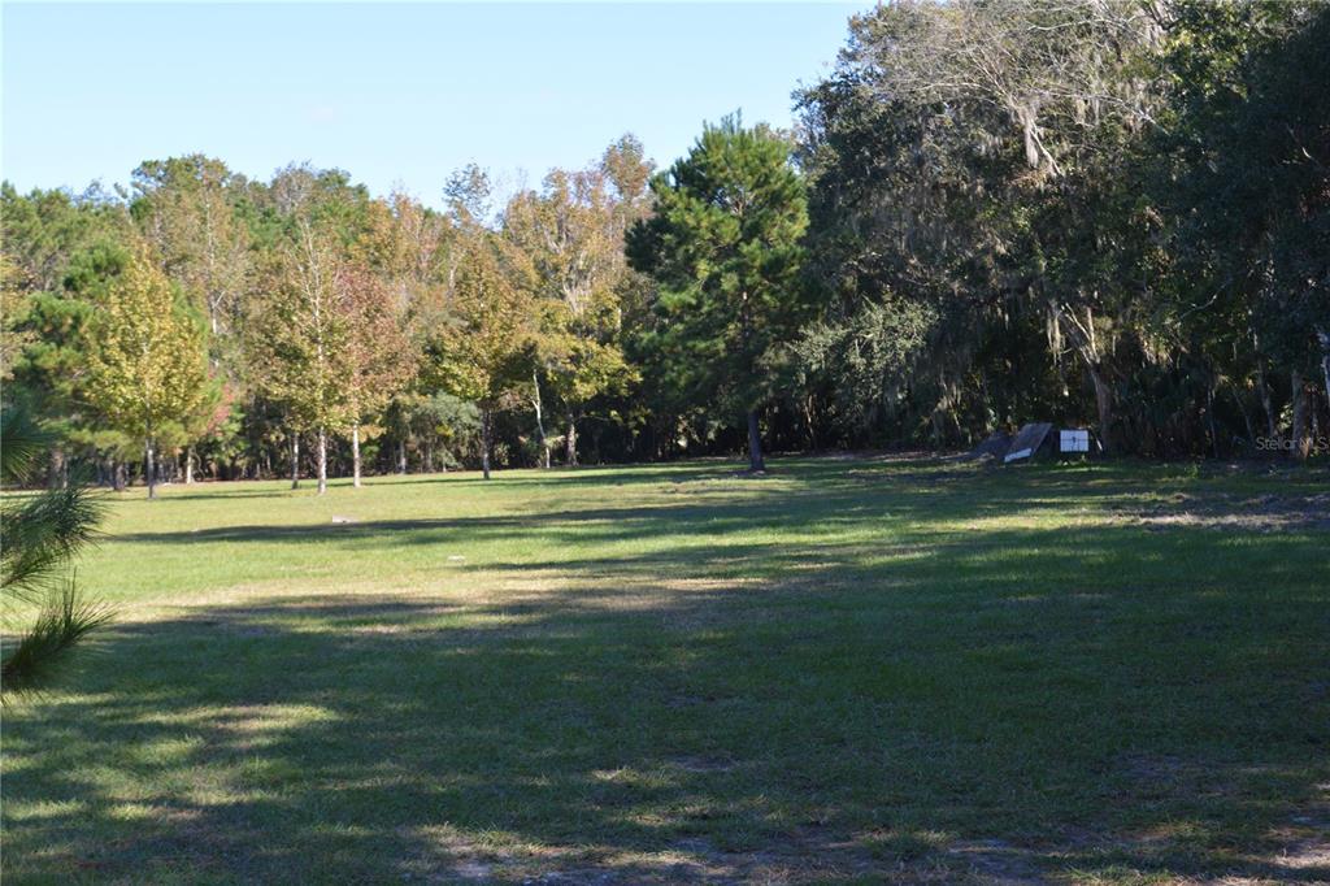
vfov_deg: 25.0
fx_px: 1994
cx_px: 665
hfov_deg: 36.9
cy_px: 443
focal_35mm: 54
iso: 200
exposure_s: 1/200
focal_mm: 36
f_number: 7.1
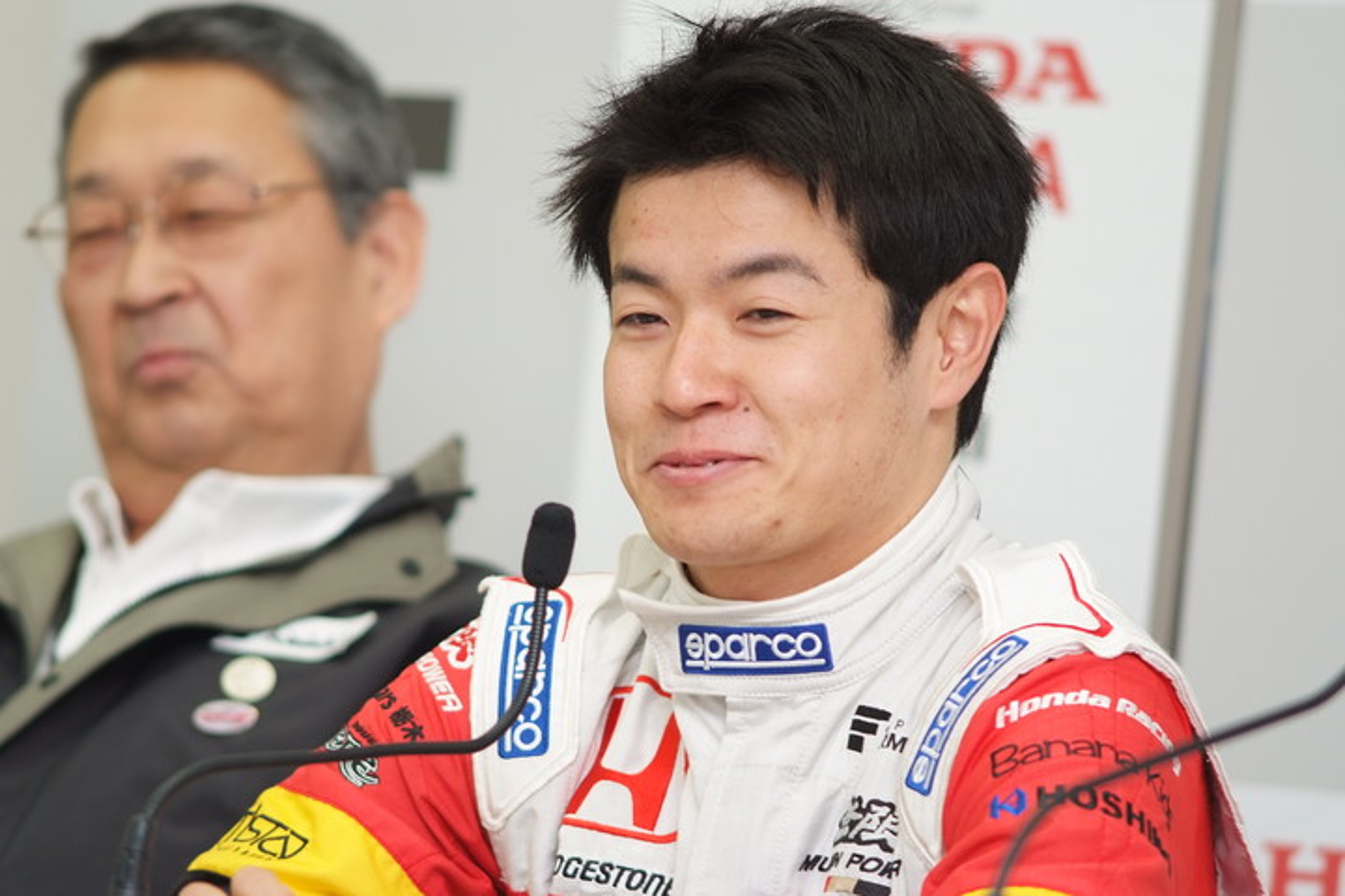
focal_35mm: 270
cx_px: 672
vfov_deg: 5.1
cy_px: 448
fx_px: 10087
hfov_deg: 7.6
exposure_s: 1/125
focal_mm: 180
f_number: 2.8
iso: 400
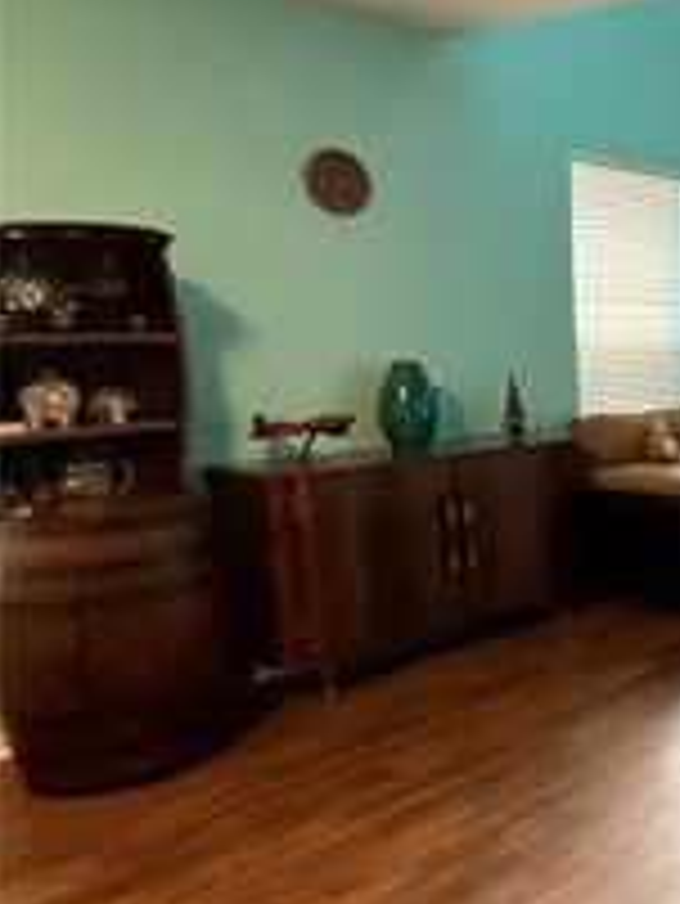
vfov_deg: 50.1
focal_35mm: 37
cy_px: 468
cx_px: 894
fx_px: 968
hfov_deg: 30.3
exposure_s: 1/60
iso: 800
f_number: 2.2
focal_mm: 2.22
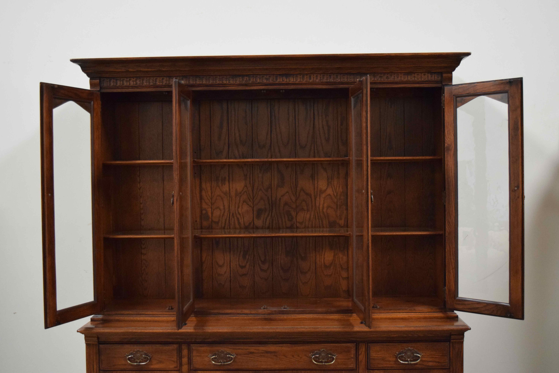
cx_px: 280
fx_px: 675
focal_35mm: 44
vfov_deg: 30.8
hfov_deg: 45.0
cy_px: 186
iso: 4000
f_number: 4.2
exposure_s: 1/60
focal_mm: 29
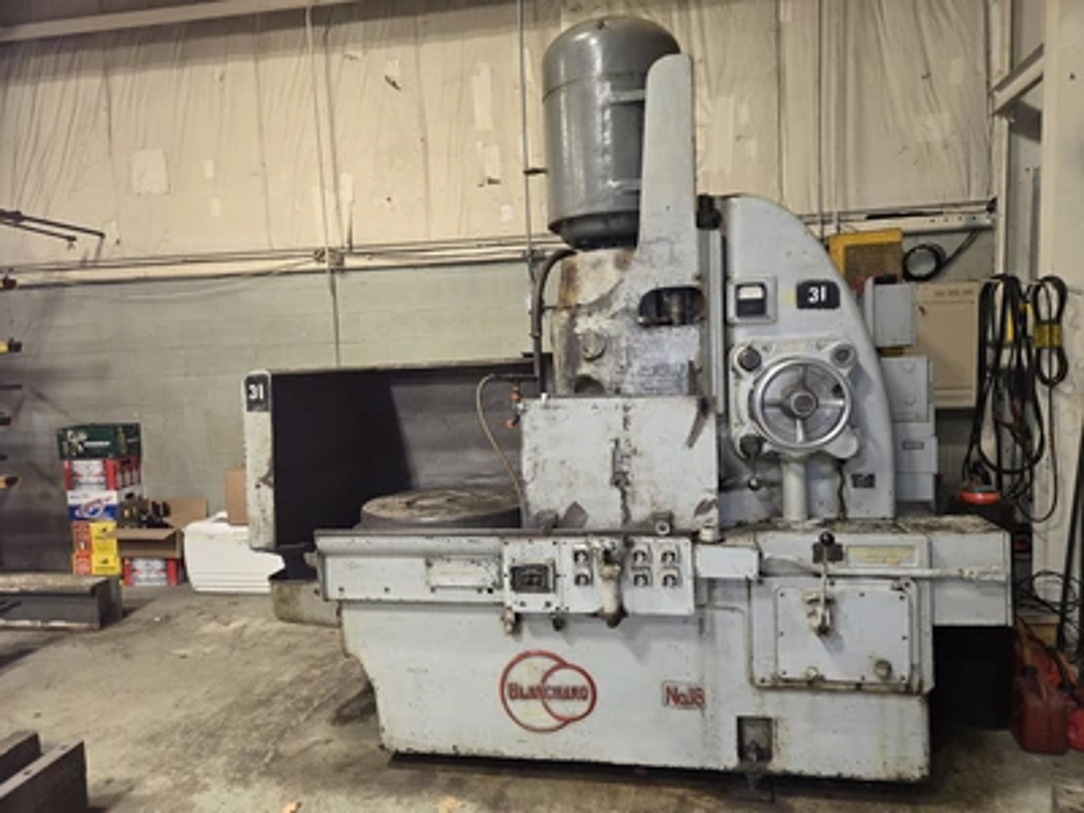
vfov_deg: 58.9
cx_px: 542
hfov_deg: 73.9
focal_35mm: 23
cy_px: 406
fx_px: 720
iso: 125
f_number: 1.8
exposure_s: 1/15
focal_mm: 5.4
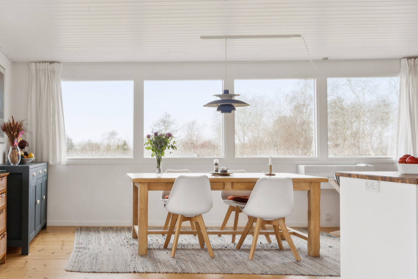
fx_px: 405
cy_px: 157
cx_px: 71
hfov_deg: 50.5
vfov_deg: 37.9
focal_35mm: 35
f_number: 8
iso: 200
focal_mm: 13
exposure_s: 1/60
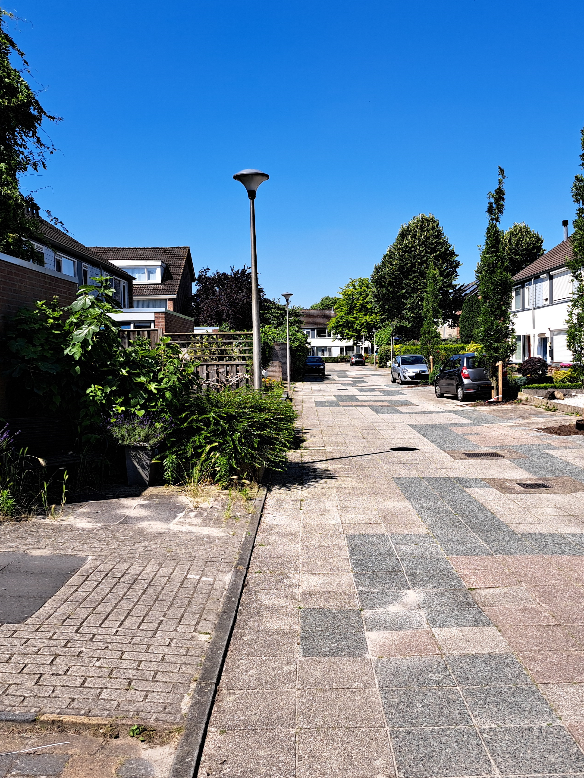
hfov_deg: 42.8
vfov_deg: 55.4
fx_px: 742
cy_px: 390
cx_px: 345
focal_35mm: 33
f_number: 1.8
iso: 50
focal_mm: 5.23
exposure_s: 1/606
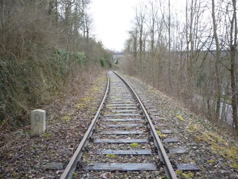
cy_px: 90
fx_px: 220
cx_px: 119
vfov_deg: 44.2
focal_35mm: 32
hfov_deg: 56.8
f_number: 4
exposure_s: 1/160
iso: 100
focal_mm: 5.2
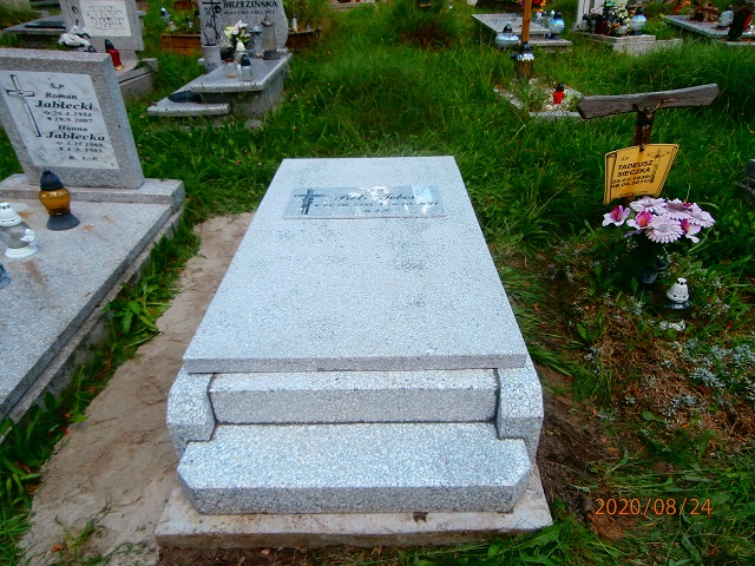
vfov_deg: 56.8
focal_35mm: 24
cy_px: 283
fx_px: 523
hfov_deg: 71.6
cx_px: 378
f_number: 3
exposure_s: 1/250
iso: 100
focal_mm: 4.2
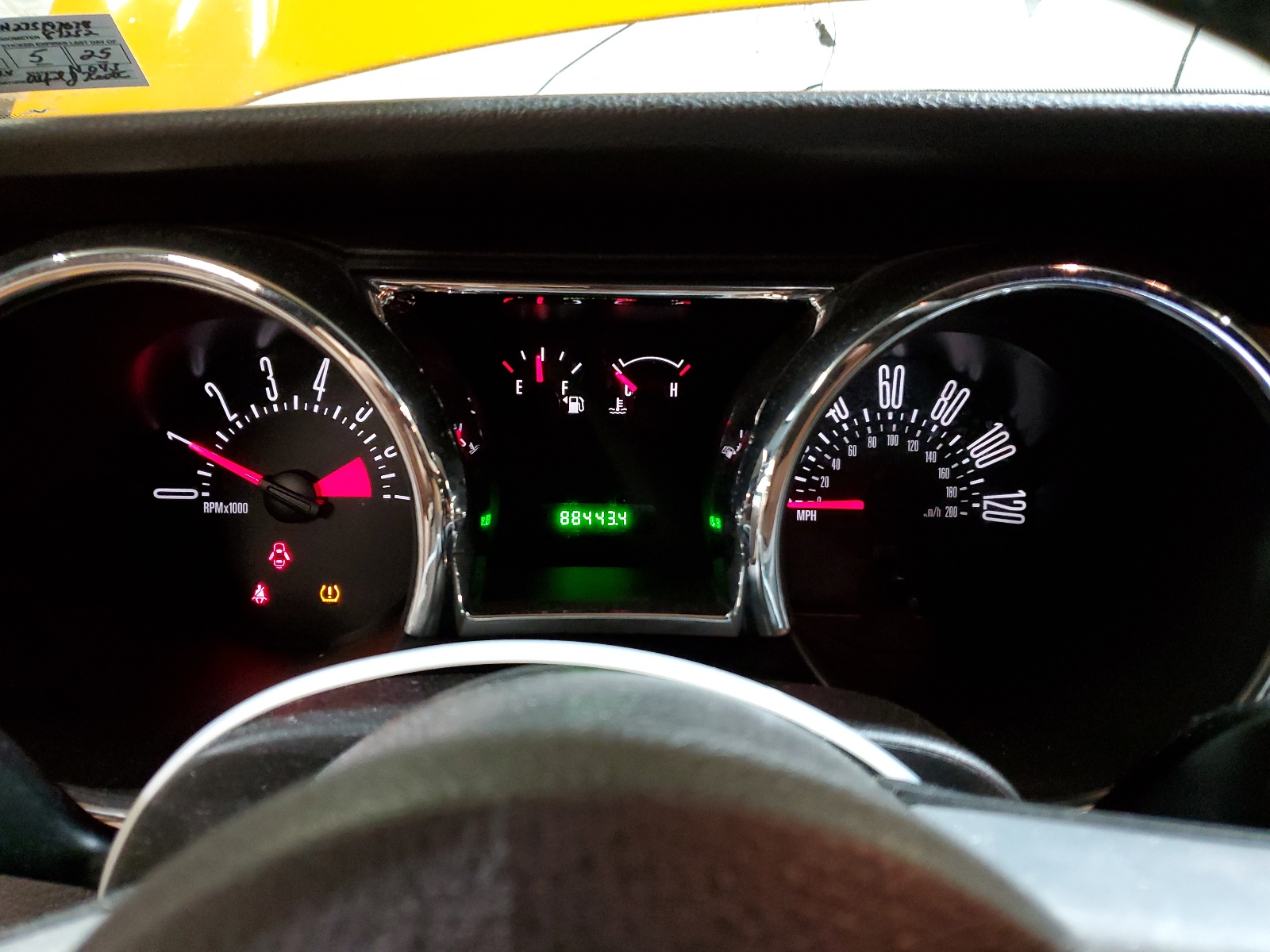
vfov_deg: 53.1
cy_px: 476
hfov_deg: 67.3
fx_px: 954
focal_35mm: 26
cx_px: 635
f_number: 1.5
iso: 301
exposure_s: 1/24
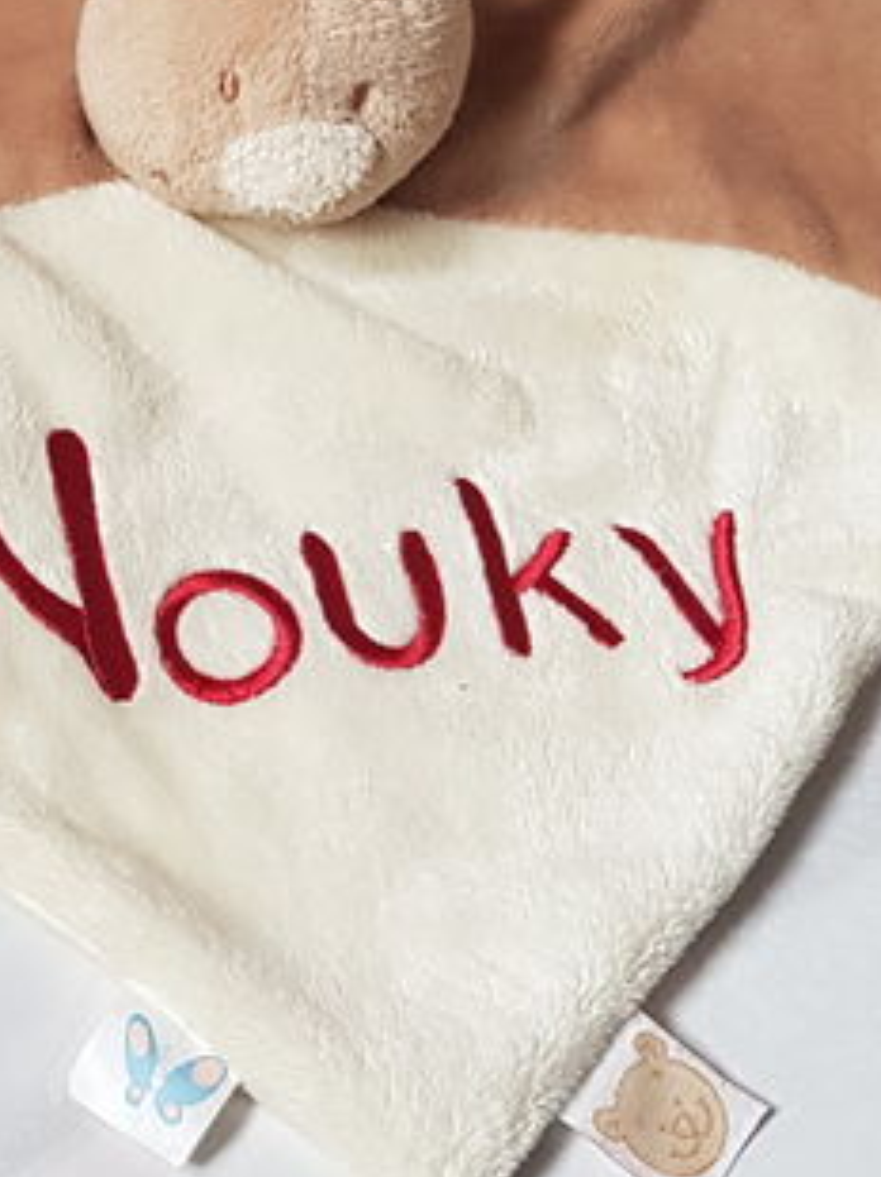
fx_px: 2854
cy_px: 478
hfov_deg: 16.2
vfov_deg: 23.3
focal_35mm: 84
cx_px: -414
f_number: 1.7
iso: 160
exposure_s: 1/50
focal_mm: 4.2
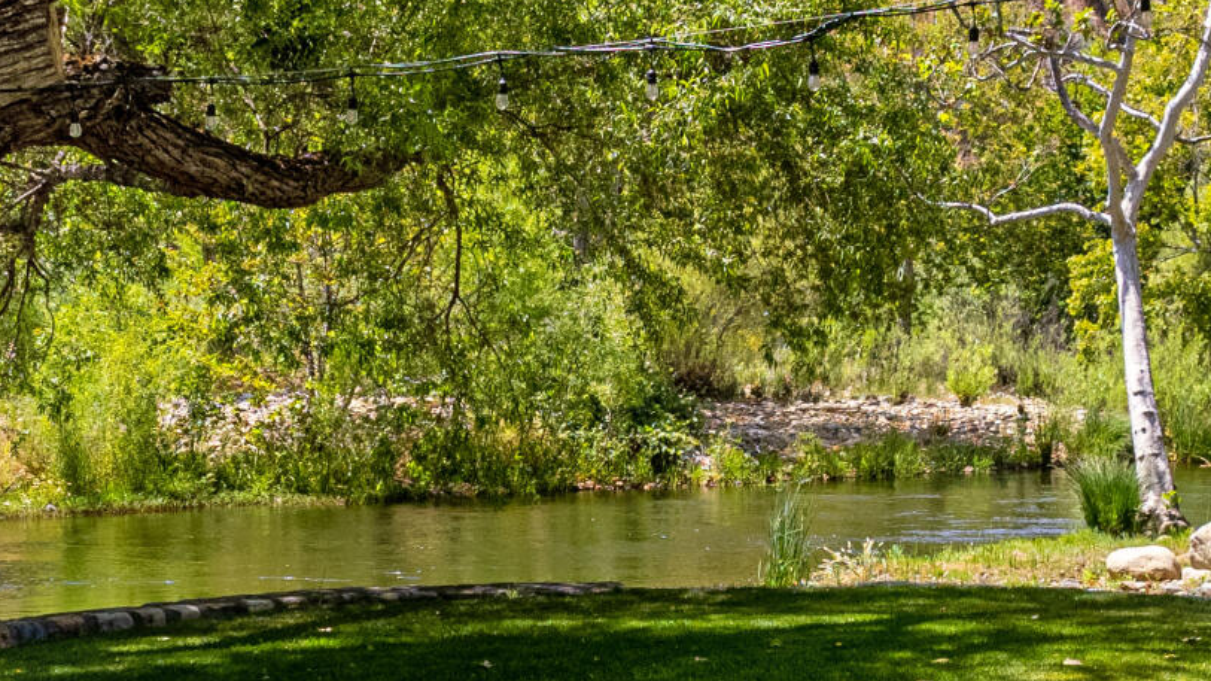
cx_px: 693
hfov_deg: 25.0
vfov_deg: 13.9
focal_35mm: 85
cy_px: 730
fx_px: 2729
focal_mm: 8.38
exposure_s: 1/80
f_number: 2.8
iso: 100
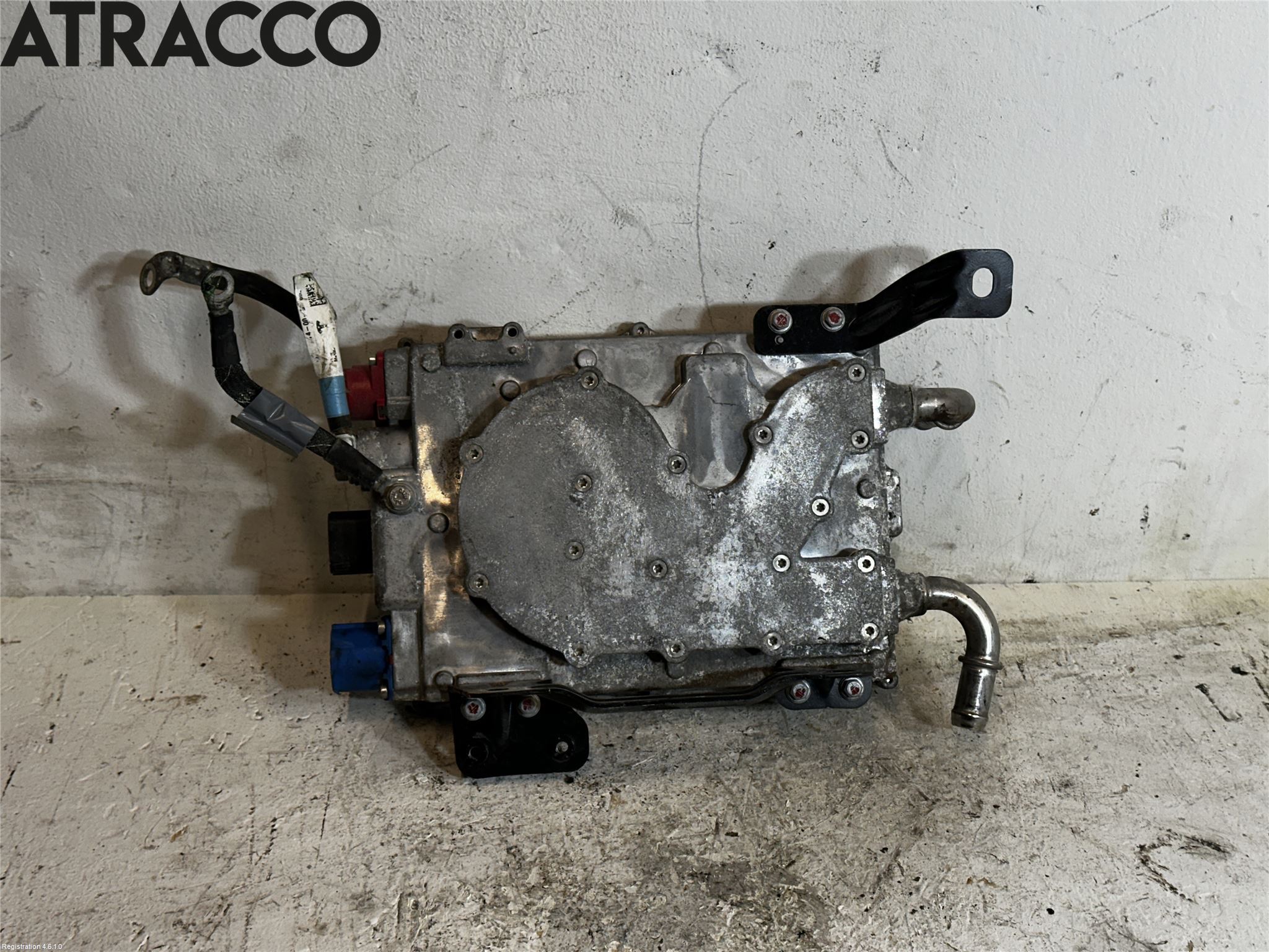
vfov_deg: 30.3
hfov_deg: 39.7
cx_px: 634
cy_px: 476
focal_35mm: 48
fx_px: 1760
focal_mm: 6.86
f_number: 1.78
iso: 50
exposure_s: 1/100
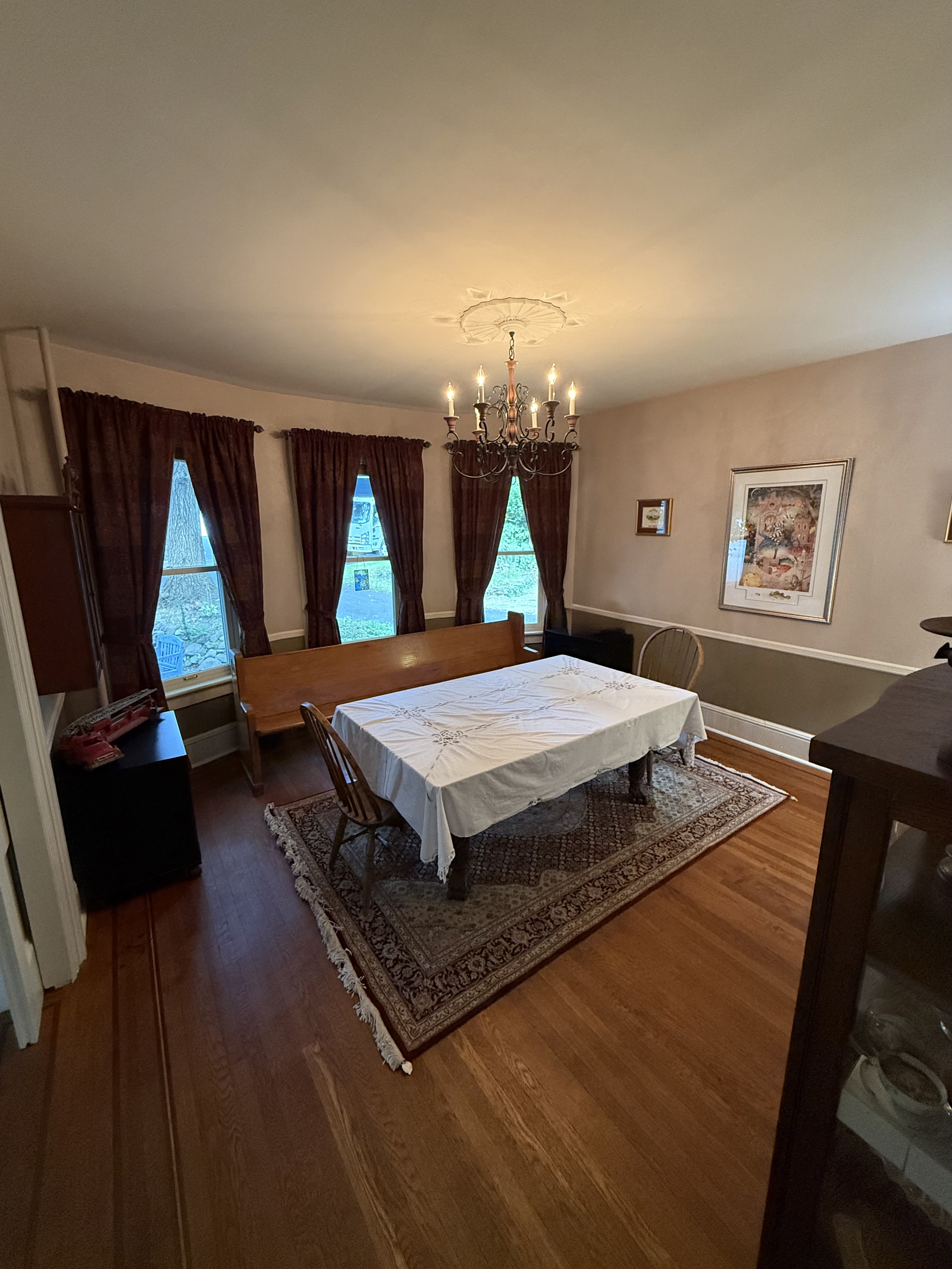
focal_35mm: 14
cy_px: 634
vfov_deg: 102.1
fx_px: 513
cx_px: 476
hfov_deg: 85.7
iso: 500
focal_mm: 2.22
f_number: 2.2
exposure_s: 1/60
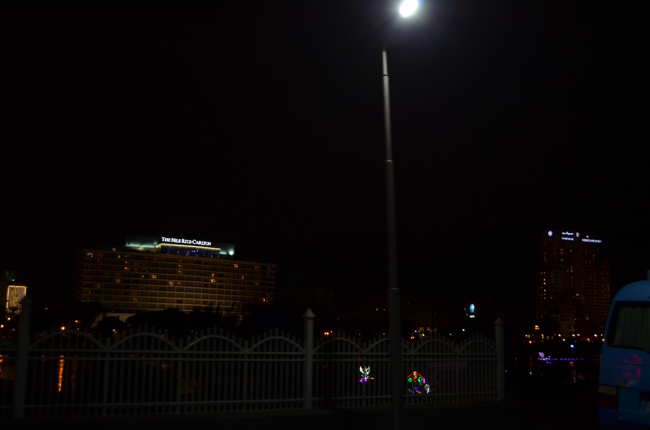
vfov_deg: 31.8
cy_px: 215
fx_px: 757
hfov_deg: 46.5
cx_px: 325
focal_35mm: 42
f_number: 4.5
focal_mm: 28
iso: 500
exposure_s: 1/60
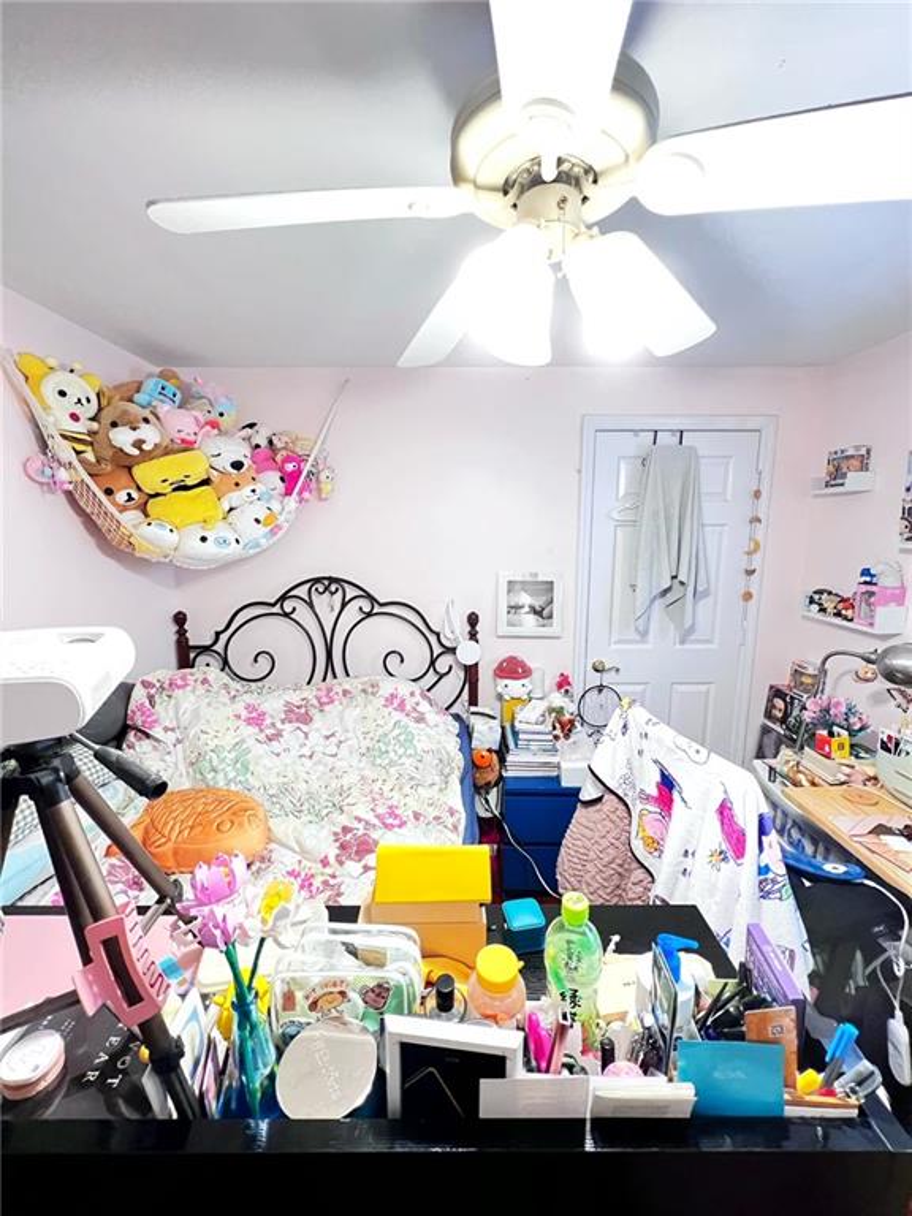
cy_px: 608
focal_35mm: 13
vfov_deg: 106.2
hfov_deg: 89.9
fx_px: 457
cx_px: 456
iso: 640
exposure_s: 1/60
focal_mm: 1.57
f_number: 1.8
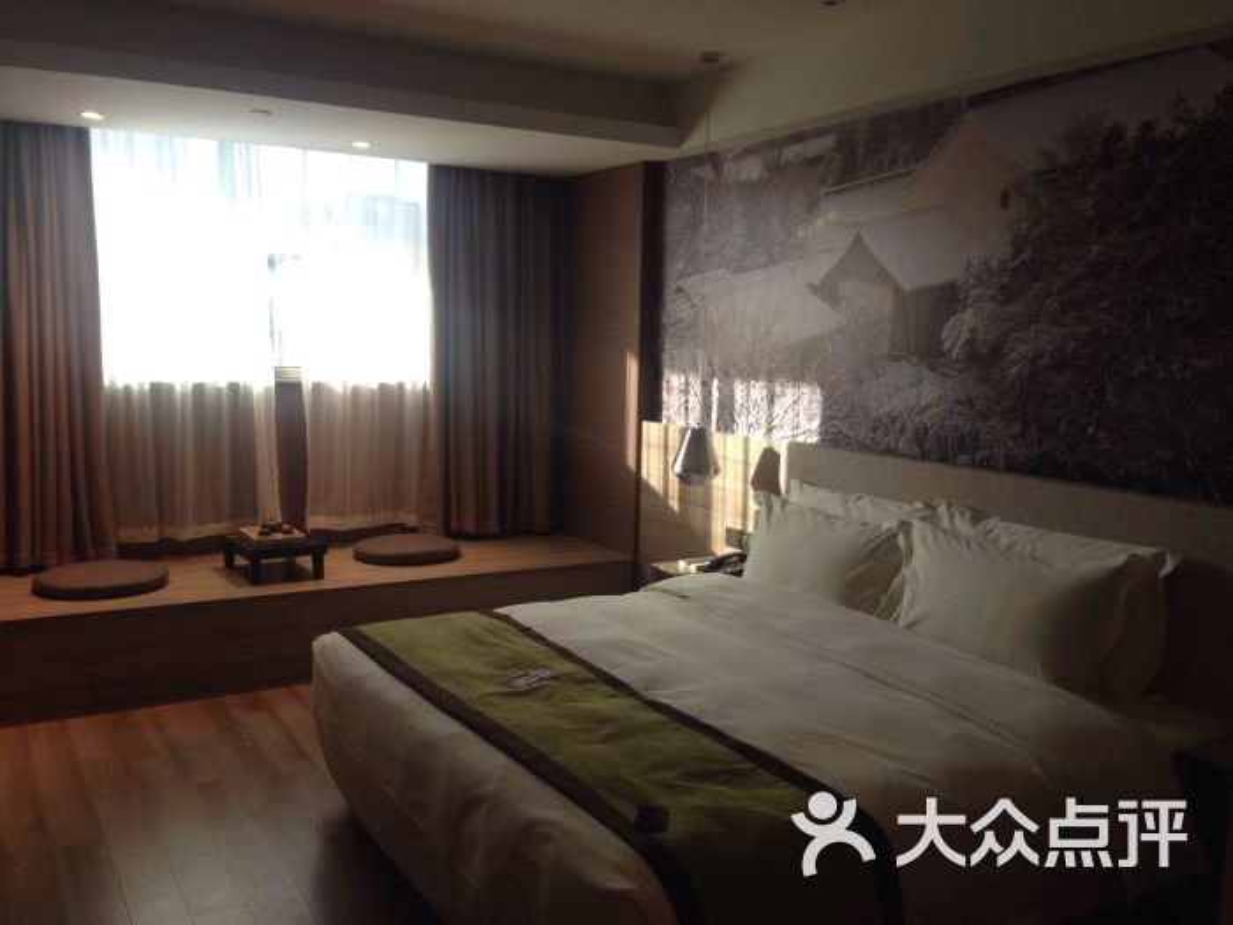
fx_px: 1175
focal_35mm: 33
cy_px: 462
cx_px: 616
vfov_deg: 42.9
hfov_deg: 55.4
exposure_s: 1/24
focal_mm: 4.12
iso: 50
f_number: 2.4
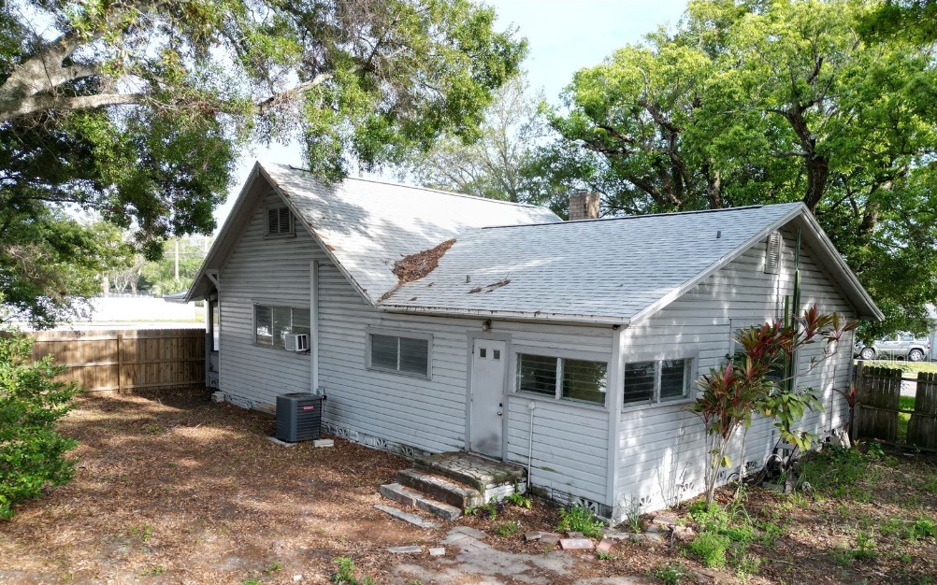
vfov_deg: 47.2
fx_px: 664
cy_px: 358
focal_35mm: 26
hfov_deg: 70.4
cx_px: 472
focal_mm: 6.72
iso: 200
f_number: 1.7
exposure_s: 1/1000
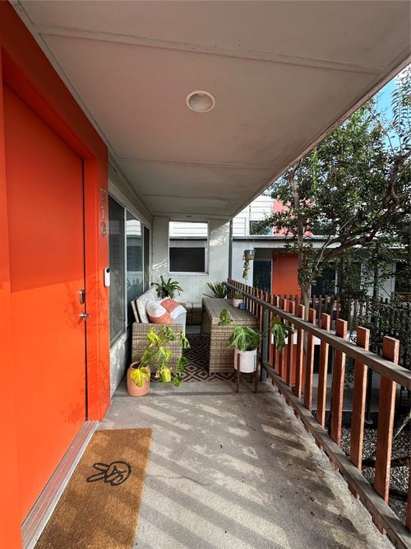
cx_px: 206
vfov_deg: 102.1
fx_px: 222
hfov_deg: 85.7
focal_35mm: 14
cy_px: 274
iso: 40
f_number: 2.2
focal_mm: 2.22
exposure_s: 1/111
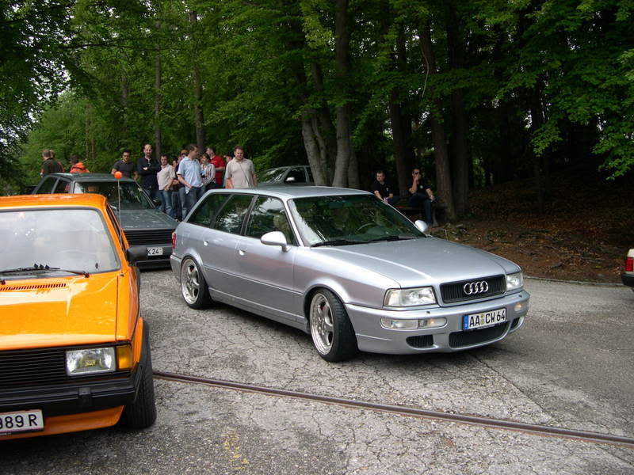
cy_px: 238
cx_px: 317
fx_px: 696
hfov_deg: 49.0
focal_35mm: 38
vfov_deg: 37.7
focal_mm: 8
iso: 100
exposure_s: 1/514
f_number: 2.8
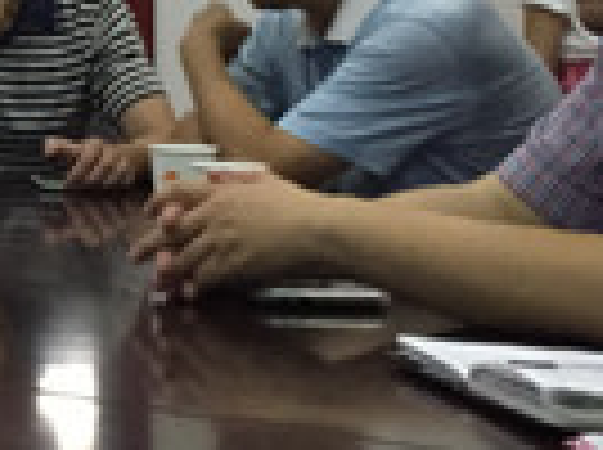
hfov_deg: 14.6
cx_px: -166
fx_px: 2261
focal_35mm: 130
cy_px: -104
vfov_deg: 11.1
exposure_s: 1/30
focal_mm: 4.15
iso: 250
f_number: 2.2
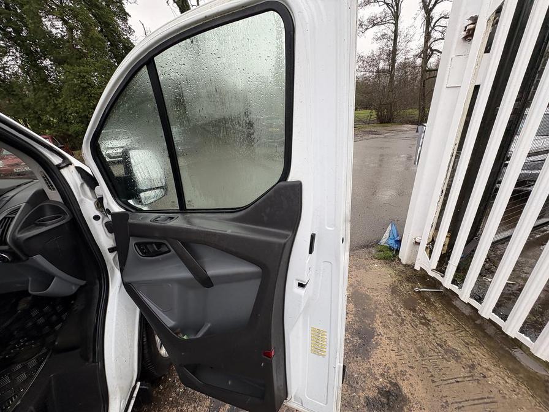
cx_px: 274
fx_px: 222
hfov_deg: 102.1
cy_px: 206
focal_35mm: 14
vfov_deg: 85.7
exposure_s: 1/194
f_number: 2.2
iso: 40
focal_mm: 2.22
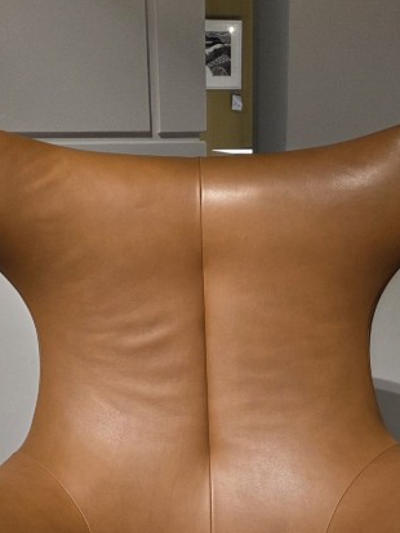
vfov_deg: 30.7
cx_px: 221
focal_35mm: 57
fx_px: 878
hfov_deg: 25.7
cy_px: 564
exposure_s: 1/100
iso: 250
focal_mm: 5.4
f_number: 1.8
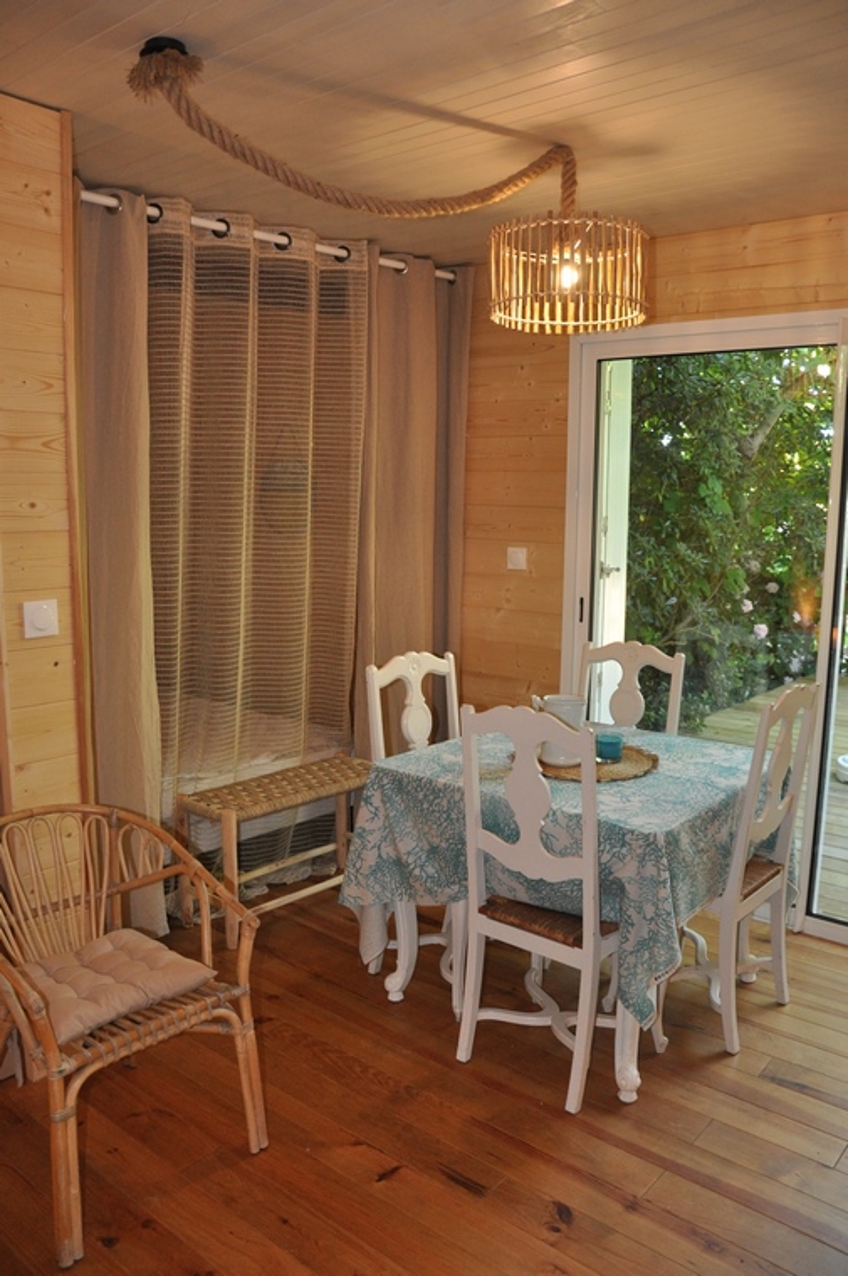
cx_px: 424
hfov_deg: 47.8
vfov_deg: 67.4
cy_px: 638
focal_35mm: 27
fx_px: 956
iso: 800
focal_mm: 18
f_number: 3.5
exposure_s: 1/60
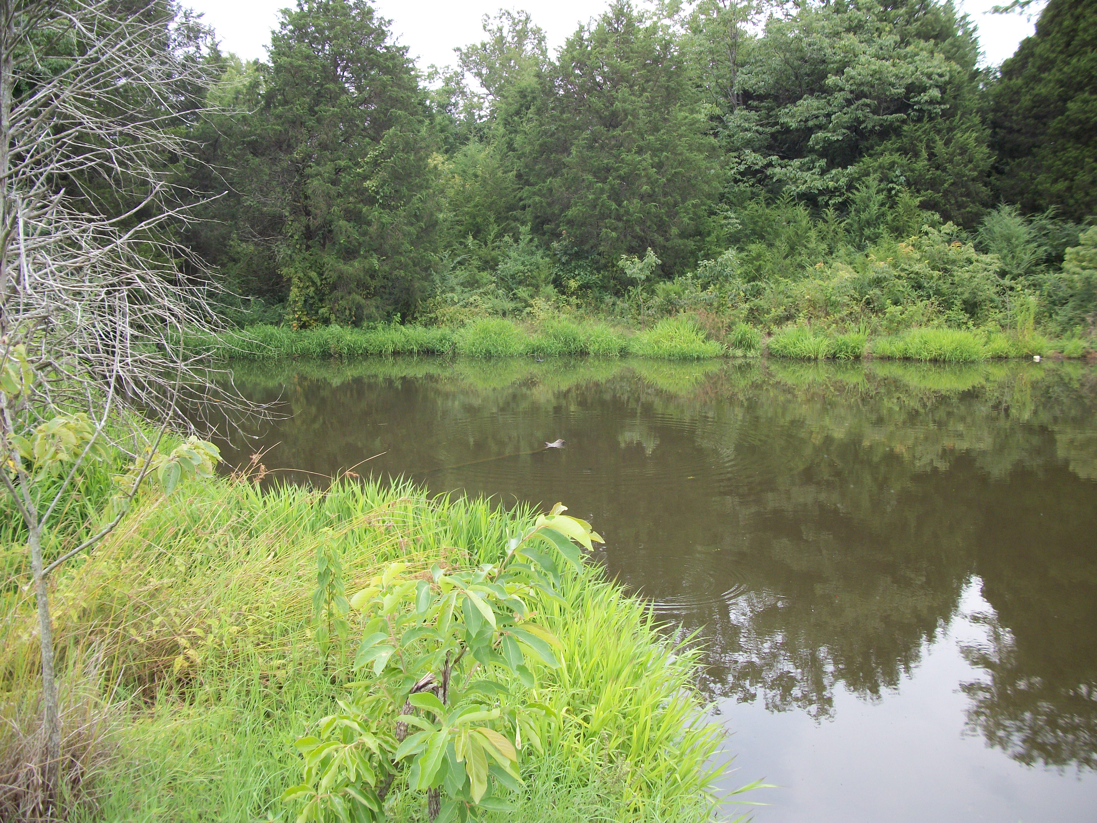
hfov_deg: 56.8
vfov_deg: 44.2
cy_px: 412
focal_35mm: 32
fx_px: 1014
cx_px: 548
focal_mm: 5.7
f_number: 2.9
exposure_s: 1/320
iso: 80
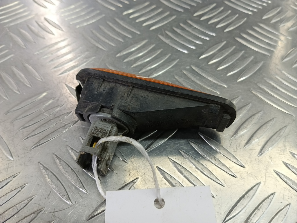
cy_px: 112
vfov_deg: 58.9
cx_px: 148
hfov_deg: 73.9
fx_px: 197
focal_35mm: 23
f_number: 1.6
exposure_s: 1/50
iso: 139
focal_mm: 4.11
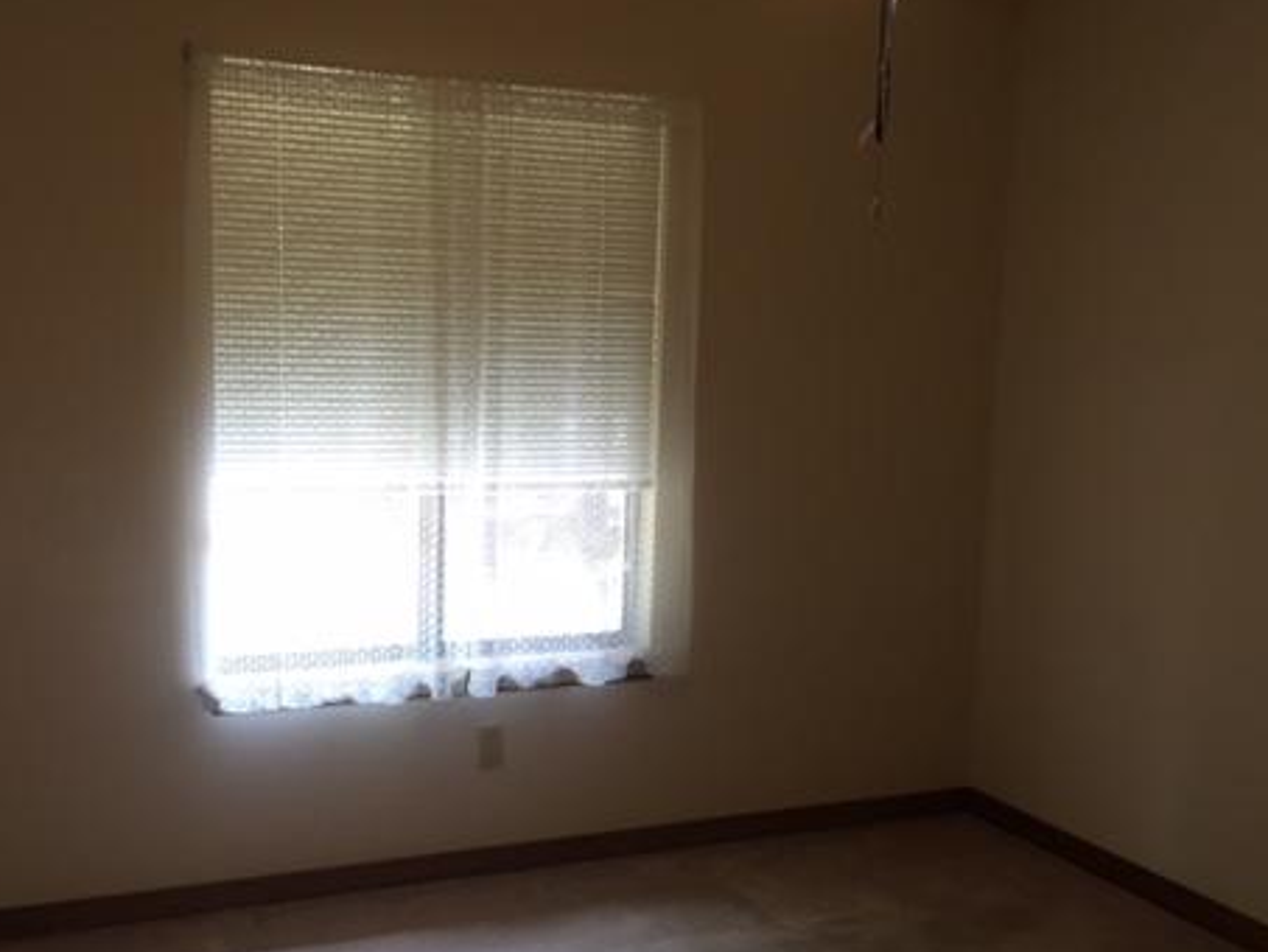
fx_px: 1502
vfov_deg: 35.1
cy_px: 563
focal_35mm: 41
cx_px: 582
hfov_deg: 45.7
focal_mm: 4.15
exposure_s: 1/30
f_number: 2.2
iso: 80
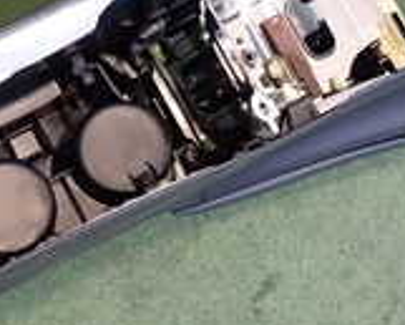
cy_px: 121
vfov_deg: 14.1
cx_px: 226
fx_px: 1307
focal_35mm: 109
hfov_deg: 17.6
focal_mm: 5.4
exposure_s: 1/30
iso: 200
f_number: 2.3
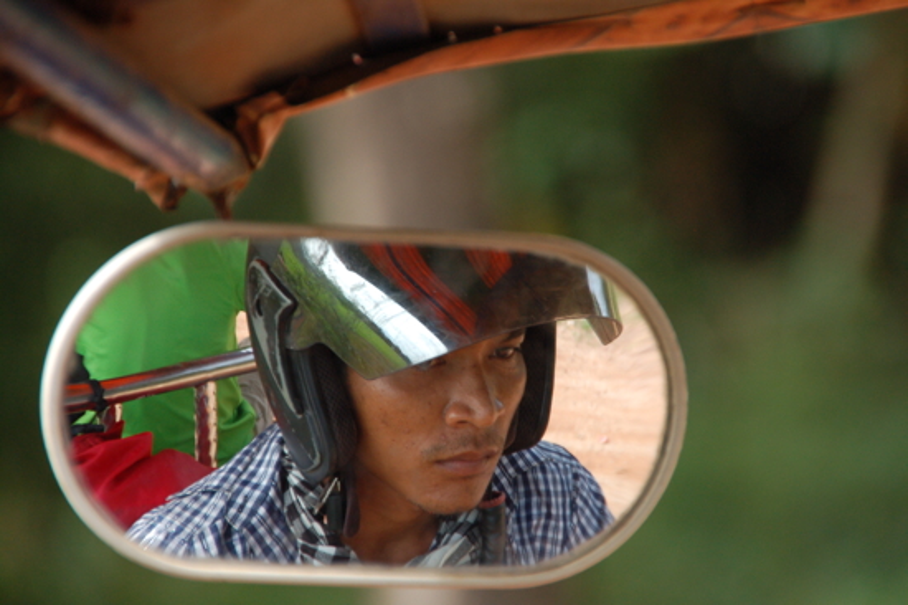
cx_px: 454
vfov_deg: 3.7
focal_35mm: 375
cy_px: 302
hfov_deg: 5.5
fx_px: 9452
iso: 640
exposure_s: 1/500
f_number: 6.3
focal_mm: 250
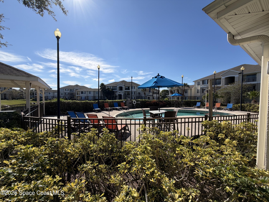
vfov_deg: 85.7
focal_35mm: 14
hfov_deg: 102.1
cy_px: 101
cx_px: 134
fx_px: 109
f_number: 2.2
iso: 20
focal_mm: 2.22
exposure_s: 1/1259
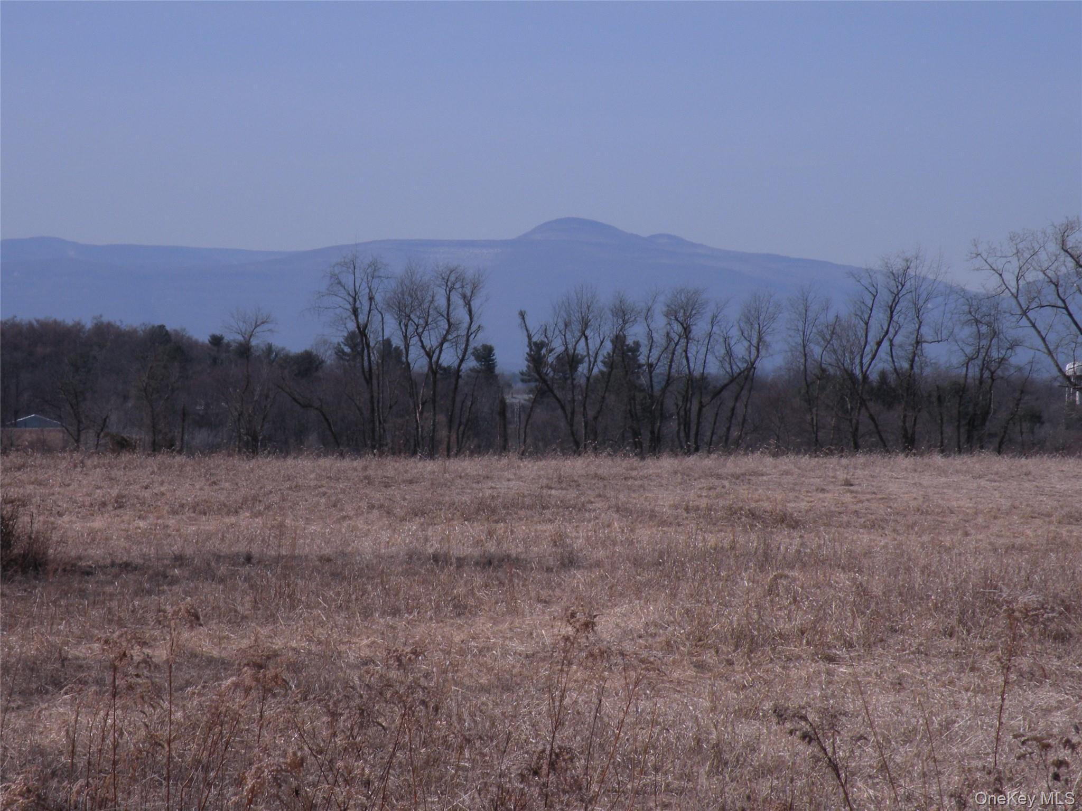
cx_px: 541
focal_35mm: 129
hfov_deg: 15.3
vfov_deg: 11.5
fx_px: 4032
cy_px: 406
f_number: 8
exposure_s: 1/348
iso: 64
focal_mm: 22.9
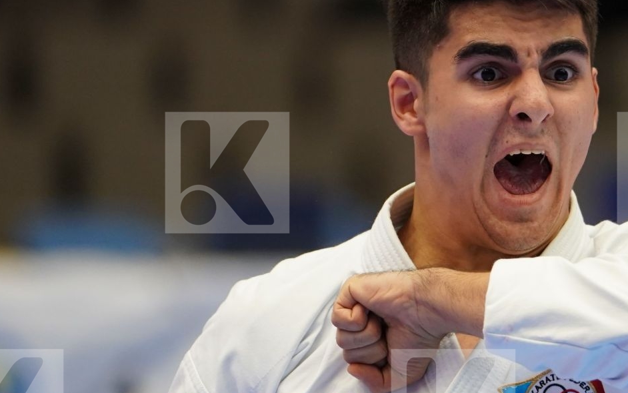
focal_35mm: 584
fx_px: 9996
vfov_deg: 2.3
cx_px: 453
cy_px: 173
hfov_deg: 3.6
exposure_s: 1/500
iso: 1250
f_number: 2.8
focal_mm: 200
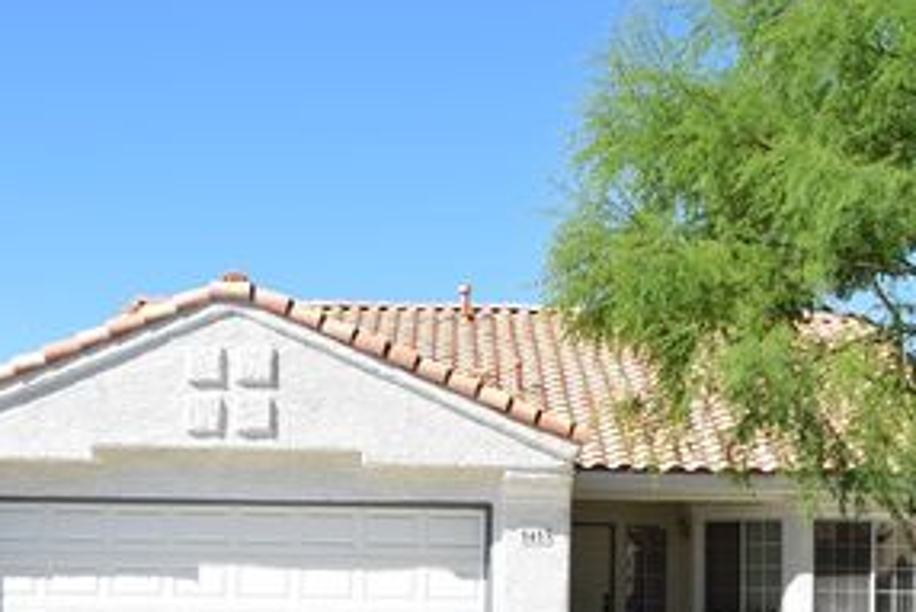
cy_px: 449
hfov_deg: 31.8
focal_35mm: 63
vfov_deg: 21.4
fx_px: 1604
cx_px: 538
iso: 200
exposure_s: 1/400
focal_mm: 24
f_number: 10
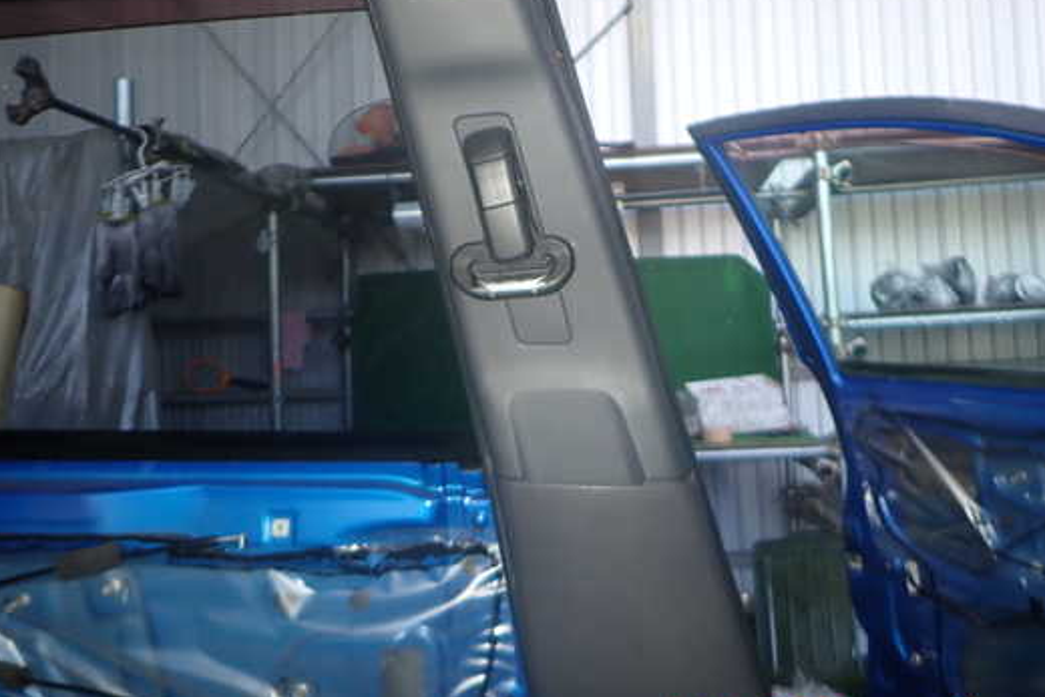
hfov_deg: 61.9
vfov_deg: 43.5
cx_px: 522
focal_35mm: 30
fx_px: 871
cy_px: 293
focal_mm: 4.5
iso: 100
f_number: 2
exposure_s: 1/100
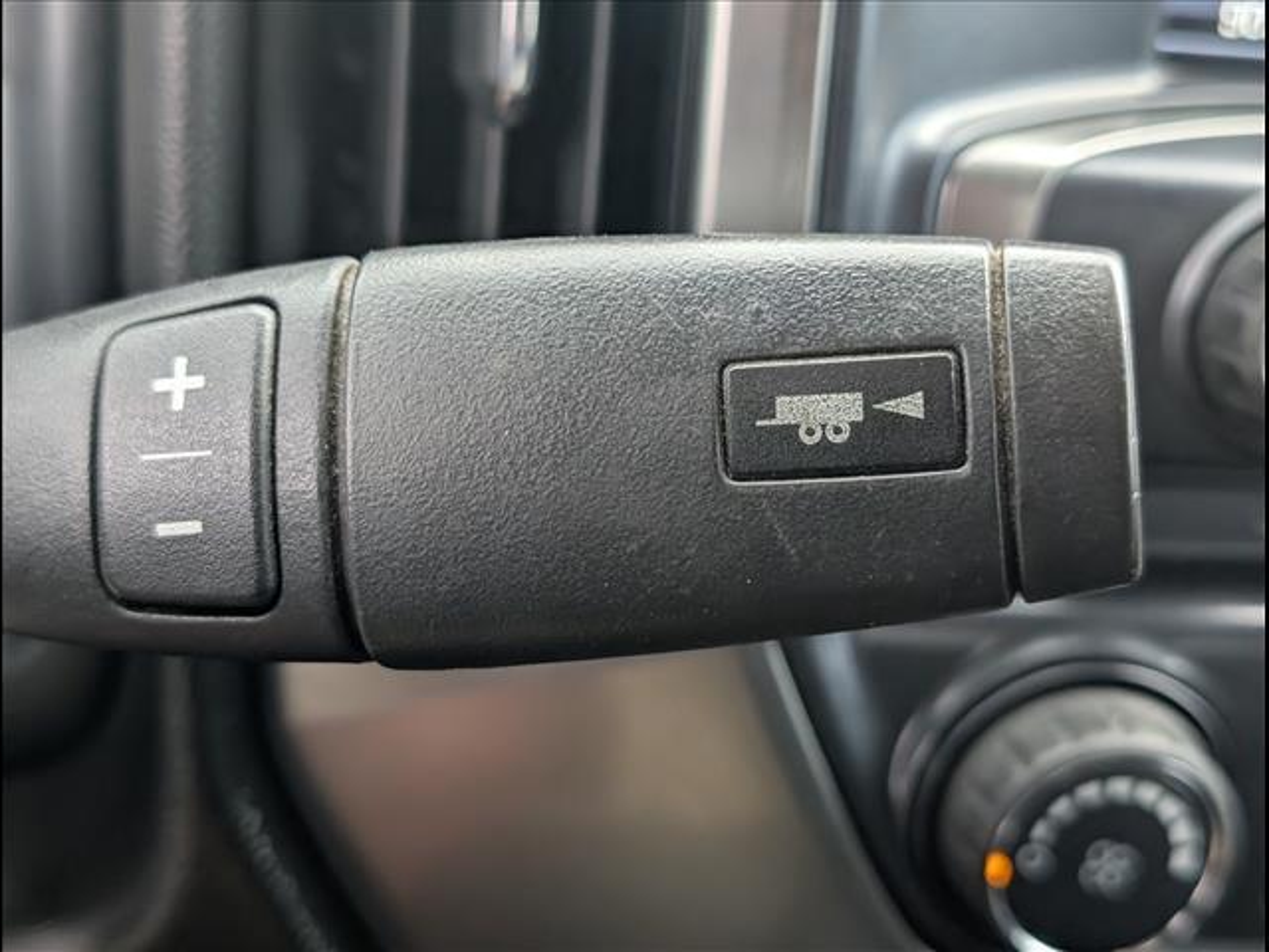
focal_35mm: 49
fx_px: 1796
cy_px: 476
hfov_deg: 38.9
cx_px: 634
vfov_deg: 29.7
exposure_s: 1/400
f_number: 1.68
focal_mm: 6.9
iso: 582
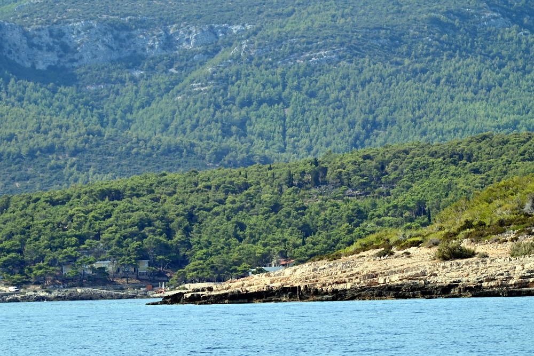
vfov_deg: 5.5
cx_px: 267
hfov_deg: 8.2
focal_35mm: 250
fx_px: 3709
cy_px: 178
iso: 400
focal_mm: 250
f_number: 16
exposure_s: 1/250
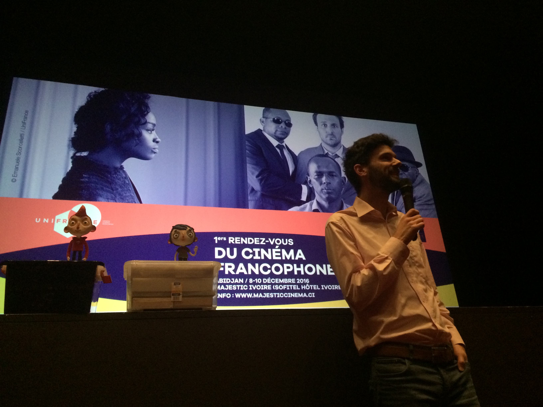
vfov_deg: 48.2
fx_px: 455
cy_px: 204
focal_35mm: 29
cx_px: 272
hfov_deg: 61.7
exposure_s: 1/17
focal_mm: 4.15
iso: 320
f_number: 2.2
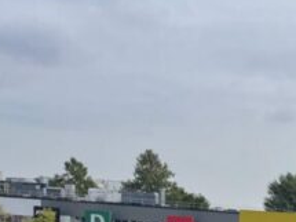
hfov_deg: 19.3
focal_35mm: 93
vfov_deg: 14.6
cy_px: 347
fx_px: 795
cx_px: 397
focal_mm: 4.2
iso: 32
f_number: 1.6
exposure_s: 1/5291
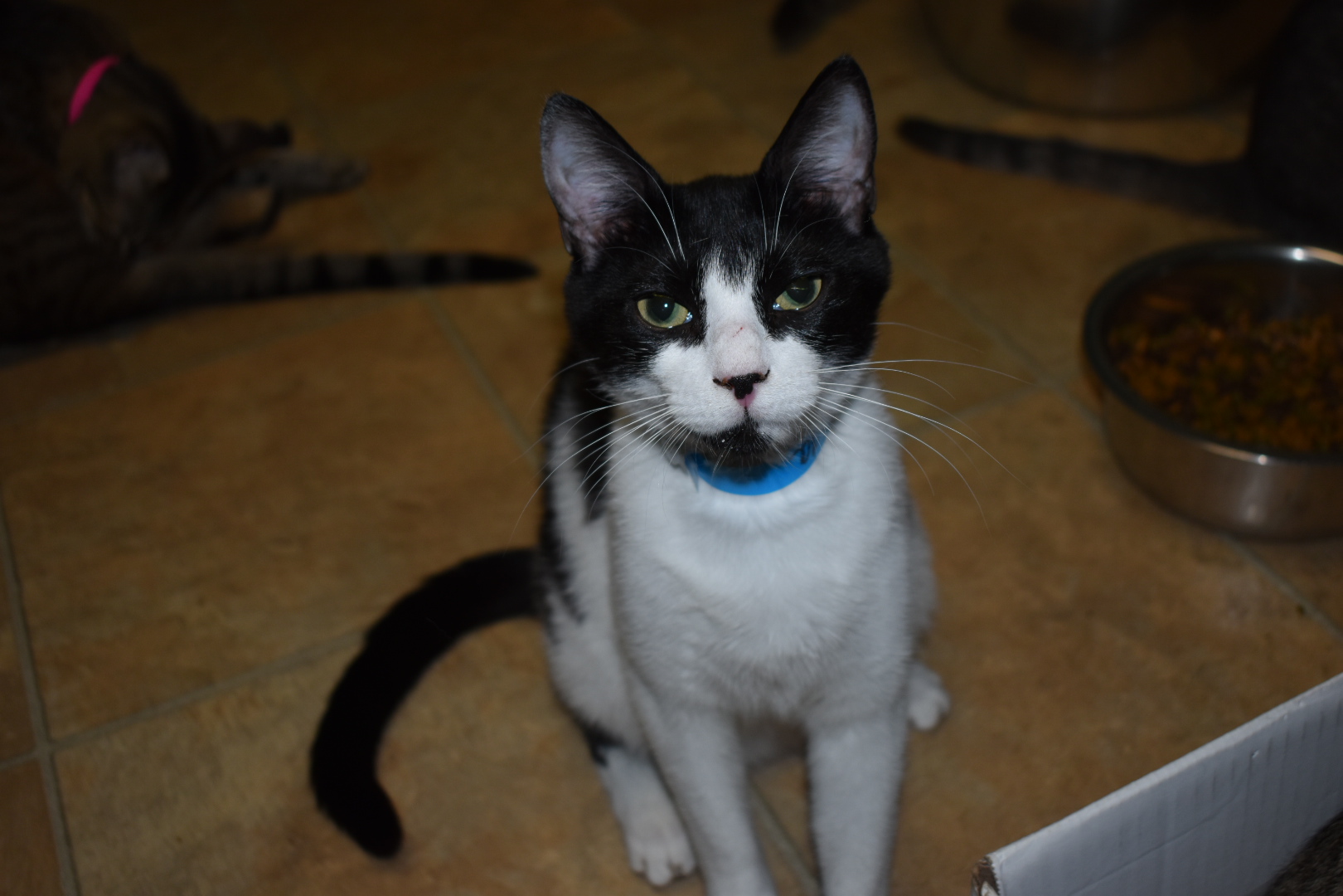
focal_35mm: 42
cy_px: 448
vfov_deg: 31.9
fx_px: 1567
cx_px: 672
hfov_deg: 46.4
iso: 360
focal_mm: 28
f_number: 4.2
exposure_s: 1/125
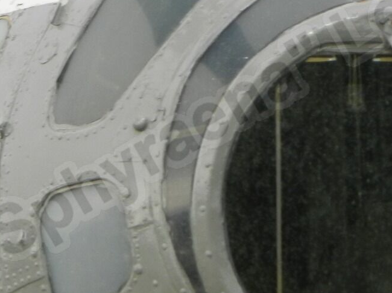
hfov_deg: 2.5
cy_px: 99
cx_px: 240
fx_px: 8988
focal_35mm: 794
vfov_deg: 1.9
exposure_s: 1/320
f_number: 5.3
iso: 160
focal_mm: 45.3
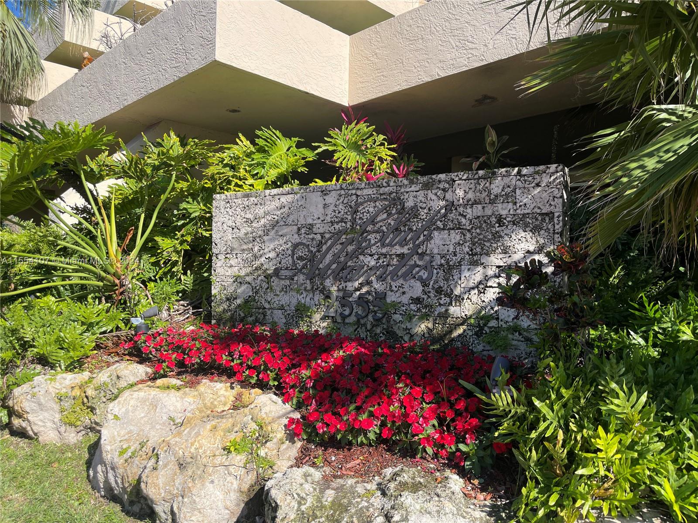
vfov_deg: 53.1
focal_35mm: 26
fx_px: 524
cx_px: 349
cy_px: 262
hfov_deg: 67.3
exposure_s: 1/1618
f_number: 1.6
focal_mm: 5.1
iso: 32
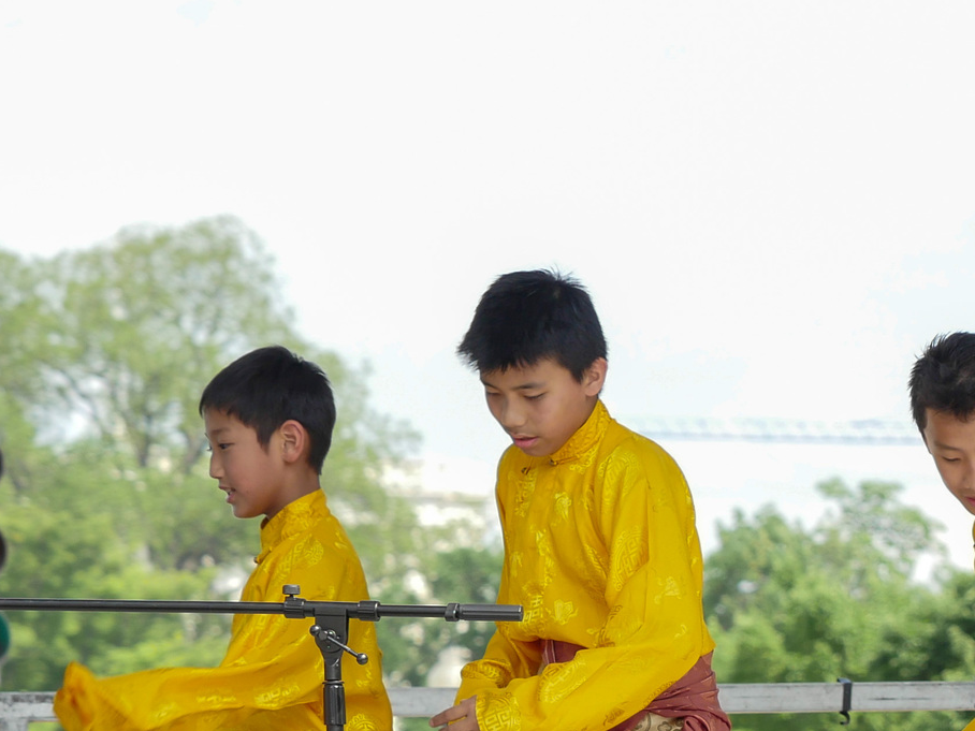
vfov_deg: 4.7
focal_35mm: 314
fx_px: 8844
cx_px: 1140
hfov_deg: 6.3
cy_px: 669
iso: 200
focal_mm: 57
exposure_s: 1/400
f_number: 4
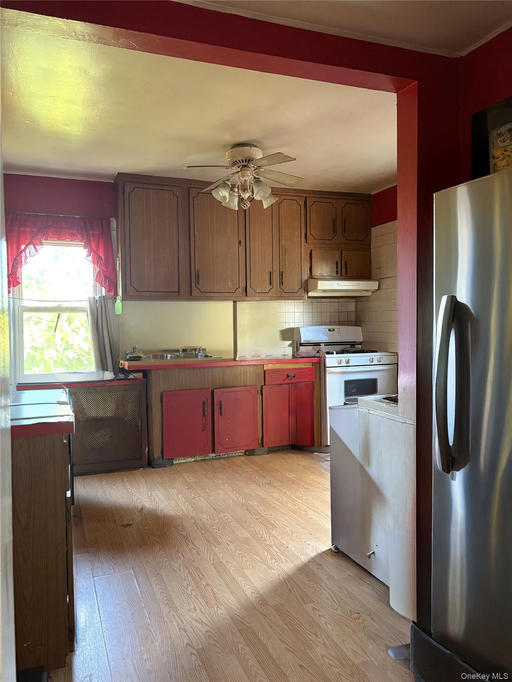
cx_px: 256
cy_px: 341
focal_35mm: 26
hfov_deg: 53.1
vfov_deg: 67.3
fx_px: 513
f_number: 1.6
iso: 500
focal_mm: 5.96
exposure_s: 1/60
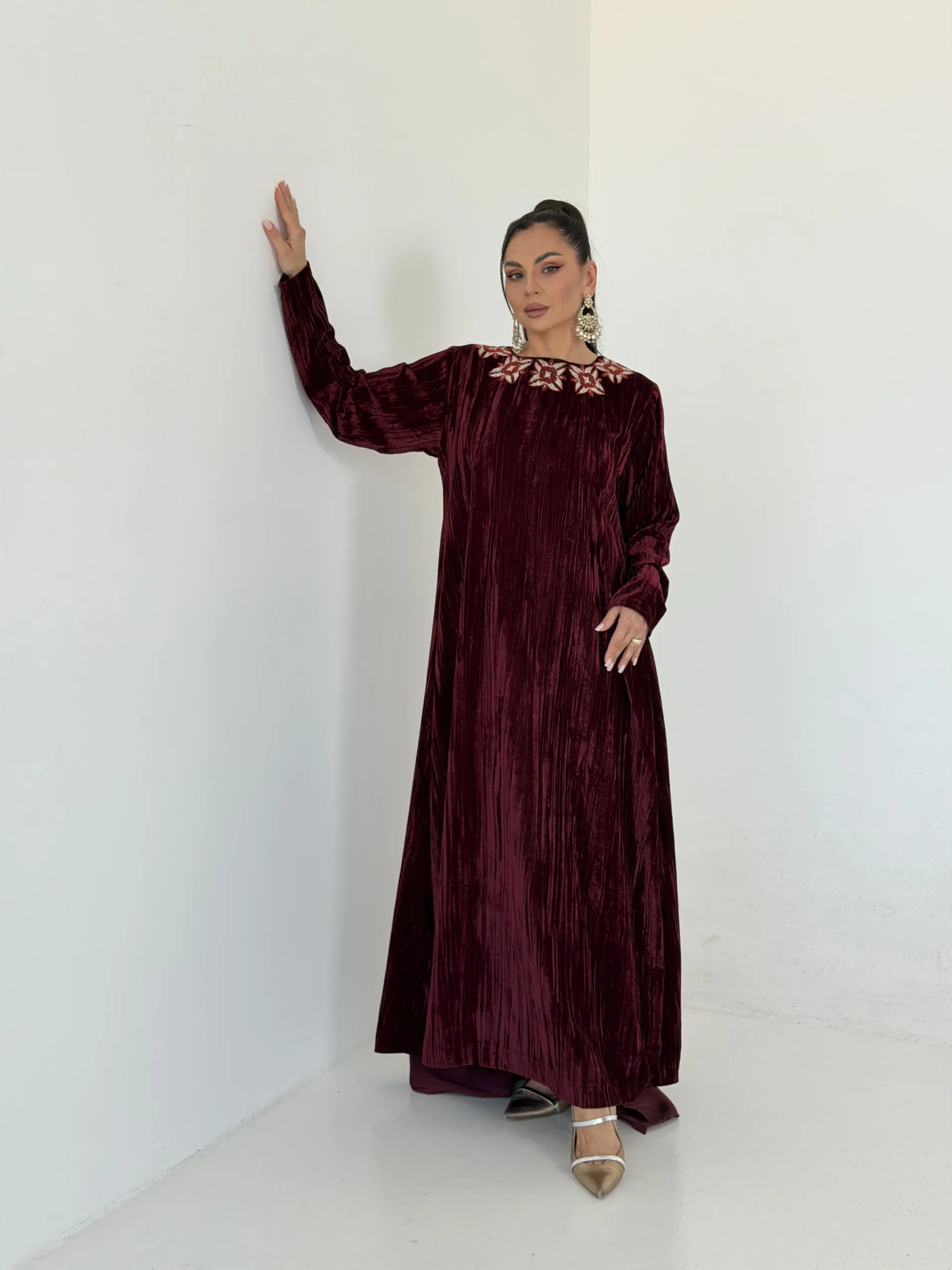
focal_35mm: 48
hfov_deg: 30.3
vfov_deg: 39.7
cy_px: 635
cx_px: 476
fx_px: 1760
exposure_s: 1/122
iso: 80
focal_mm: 6.76
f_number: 1.78
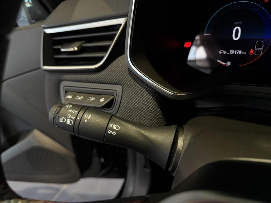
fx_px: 188
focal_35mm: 24
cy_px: 102
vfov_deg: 56.8
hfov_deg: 71.6
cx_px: 136
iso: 320
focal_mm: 6.76
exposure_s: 1/100
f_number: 1.78
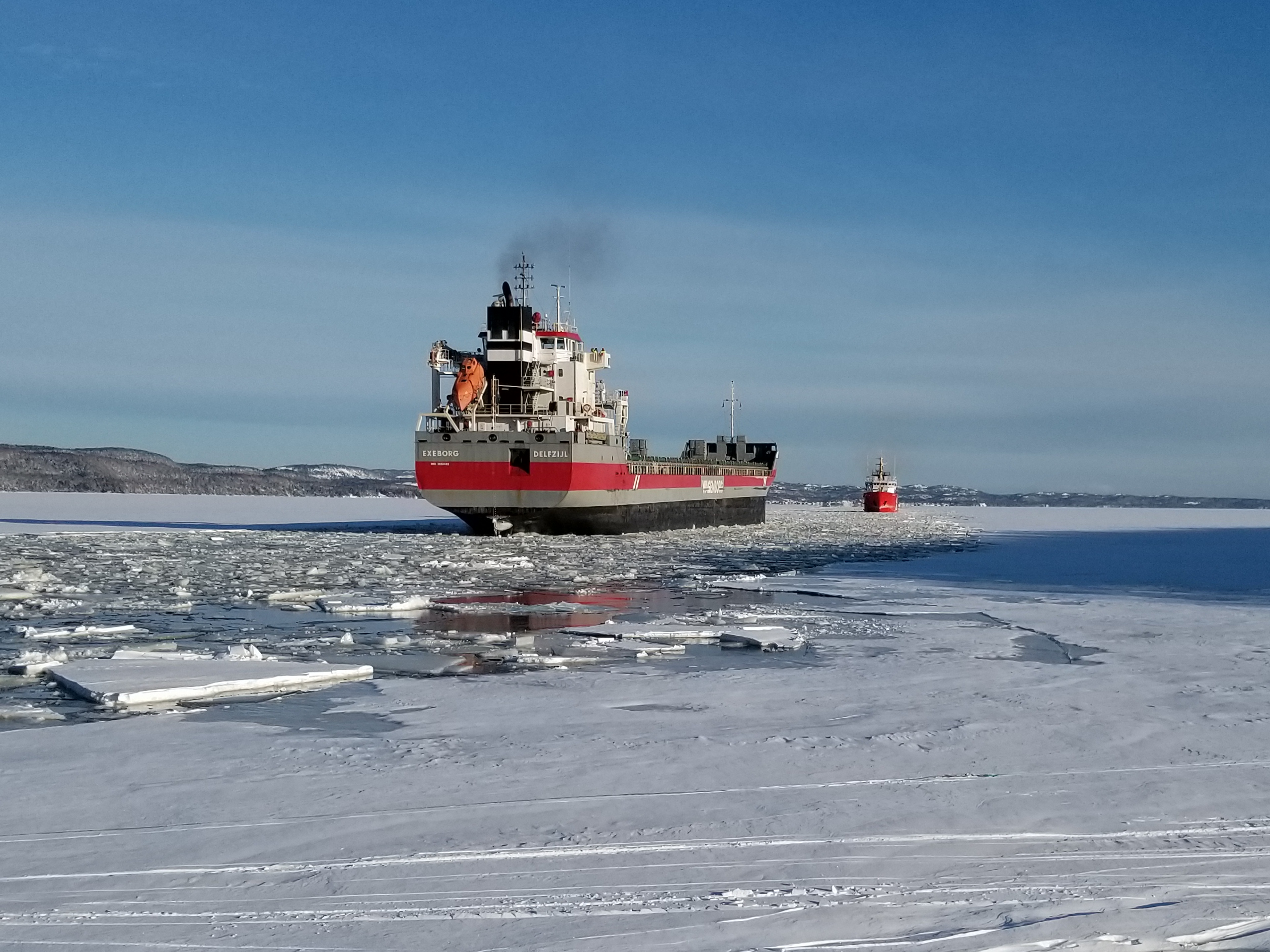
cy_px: 595
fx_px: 1504
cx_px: 808
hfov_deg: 45.3
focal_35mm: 41
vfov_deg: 35.0
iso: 50
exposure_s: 1/5536
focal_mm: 4.25
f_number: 1.7
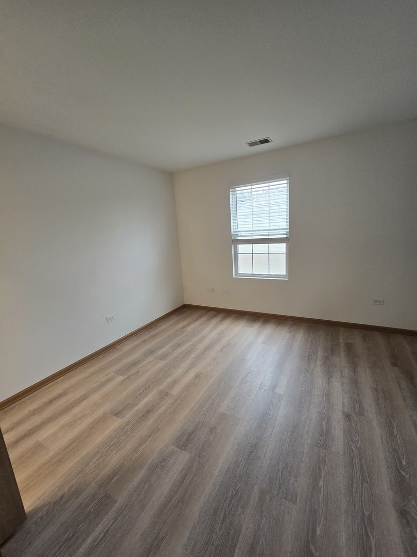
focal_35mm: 13
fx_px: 209
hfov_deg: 89.9
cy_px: 278
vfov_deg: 106.2
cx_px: 208
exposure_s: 1/60
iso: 125
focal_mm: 2.2
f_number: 2.2
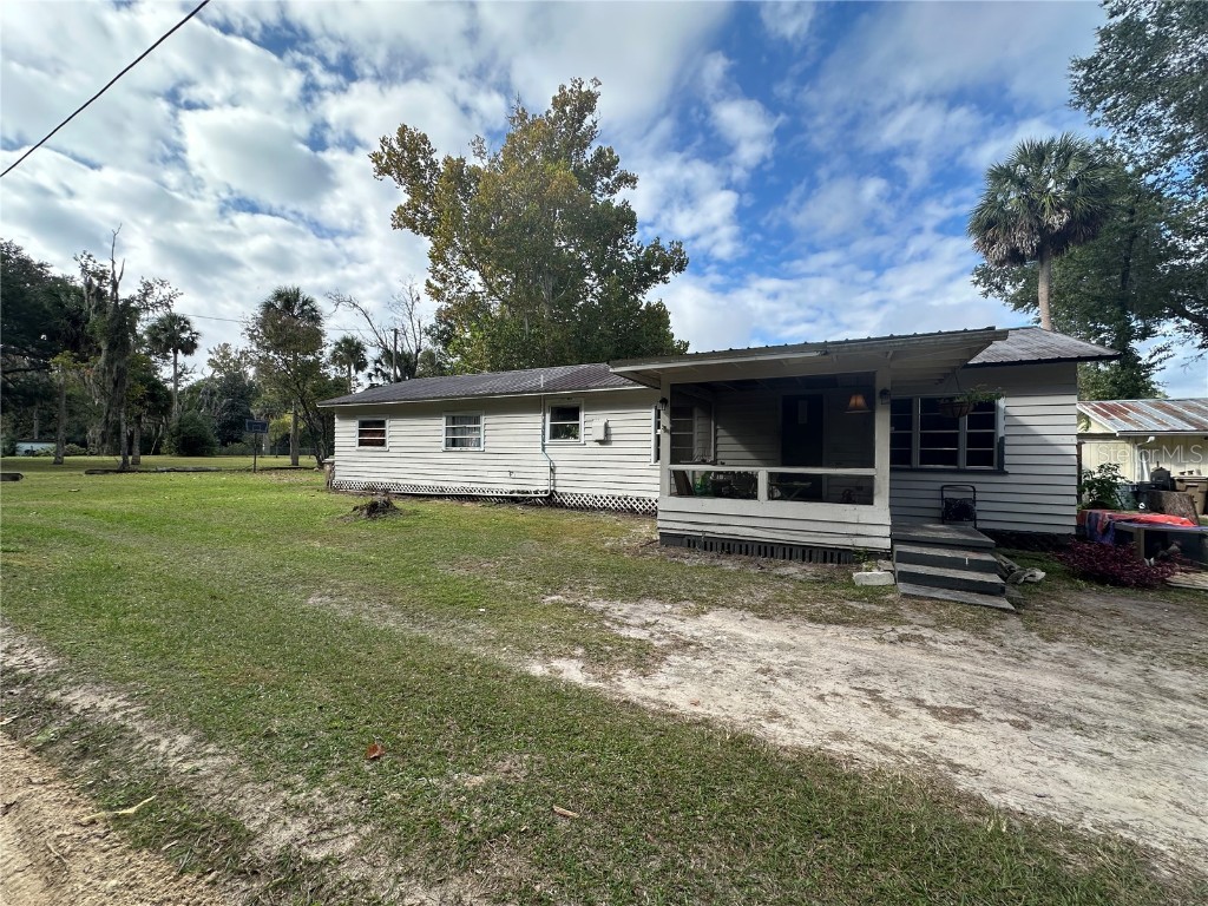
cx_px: 604
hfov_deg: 102.1
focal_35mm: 14
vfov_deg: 85.7
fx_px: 489
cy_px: 453
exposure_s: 1/842
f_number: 2.2
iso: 50
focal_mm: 2.22
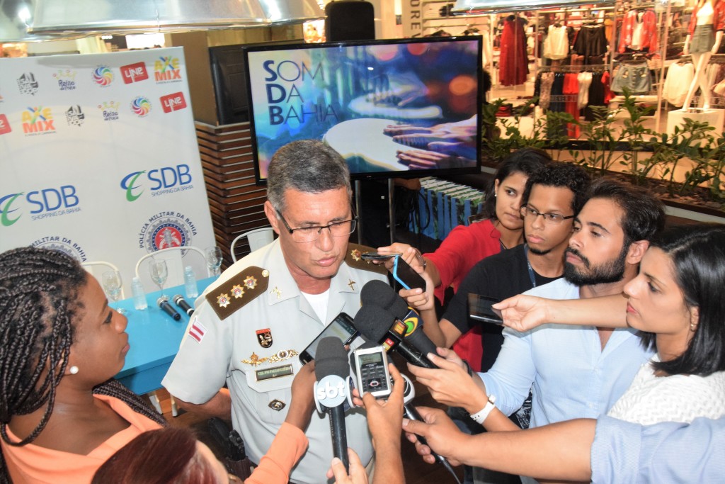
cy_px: 242
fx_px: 1208
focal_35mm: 60
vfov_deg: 22.6
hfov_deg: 33.4
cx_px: 362
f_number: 10
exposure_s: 1/80
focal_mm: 40
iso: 3200
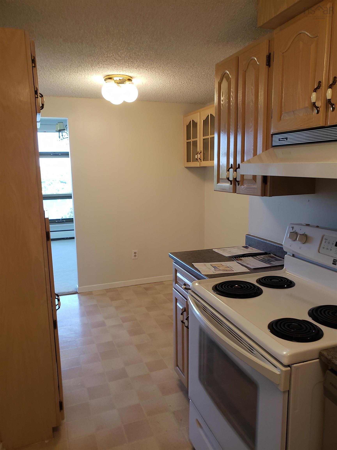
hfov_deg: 53.1
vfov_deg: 67.3
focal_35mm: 26
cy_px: 225
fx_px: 337
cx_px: 168
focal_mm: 4.3
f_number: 2.4
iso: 125
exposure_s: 1/60
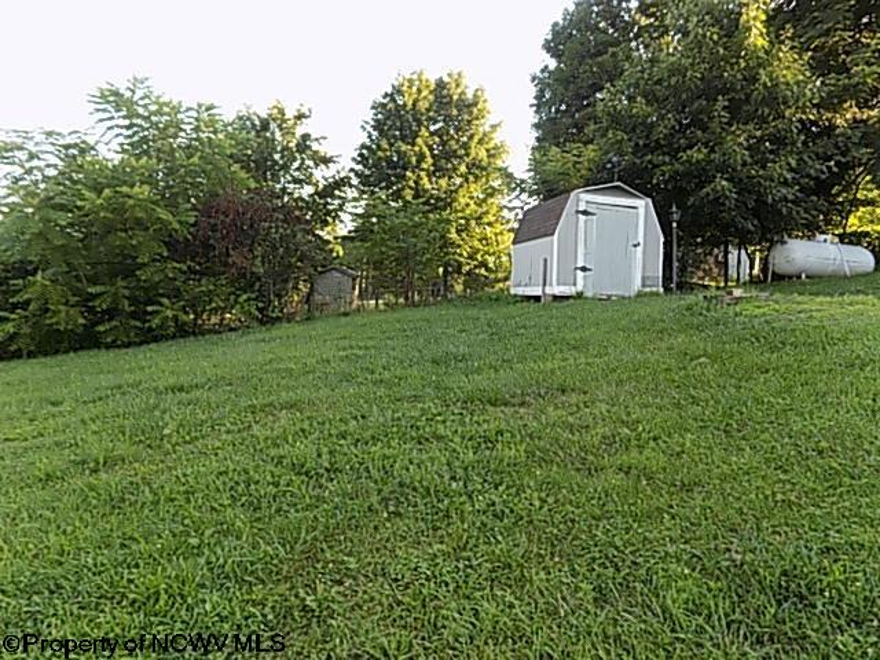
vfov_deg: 58.9
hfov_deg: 73.9
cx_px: 440
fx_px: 585
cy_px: 330
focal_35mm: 23
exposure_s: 1/125
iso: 80
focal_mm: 4
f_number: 3.1
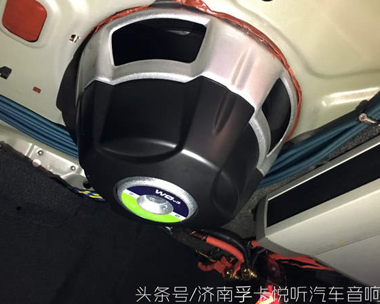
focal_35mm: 33
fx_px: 371
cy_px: 145
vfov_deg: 44.6
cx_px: 176
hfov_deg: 54.2
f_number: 2.2
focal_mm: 4.15
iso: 640
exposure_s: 1/17
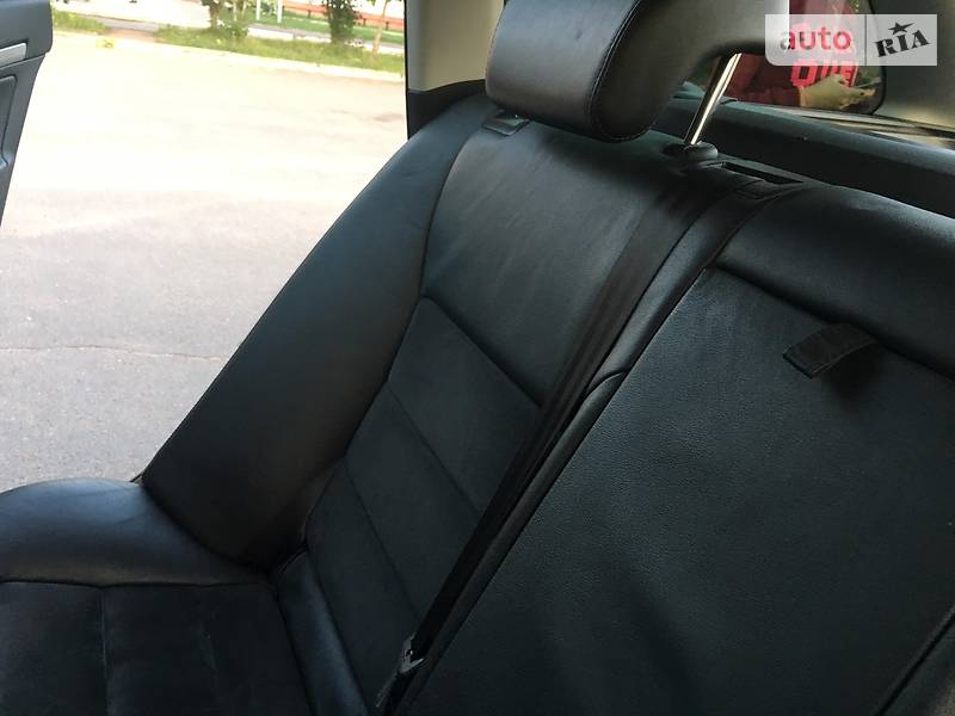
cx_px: 478
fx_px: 800
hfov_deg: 61.7
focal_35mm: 29
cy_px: 358
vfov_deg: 48.2
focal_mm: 4.2
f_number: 2.2
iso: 64
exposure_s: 1/33
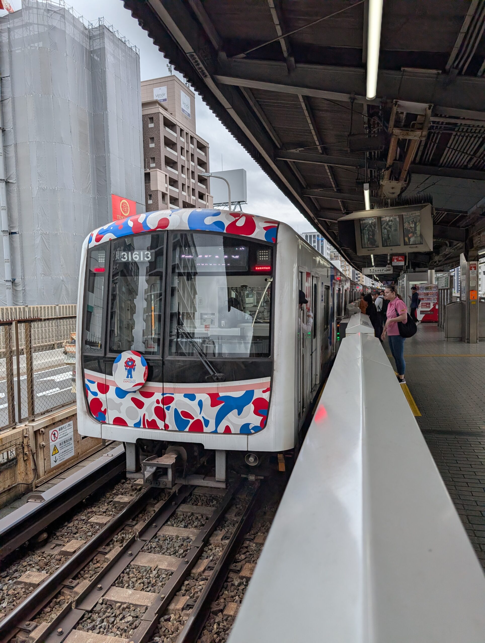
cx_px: 242
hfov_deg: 56.9
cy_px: 322
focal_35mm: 24
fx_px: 447
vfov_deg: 71.5
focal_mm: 6.9
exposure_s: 1/648
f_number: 1.68
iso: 21
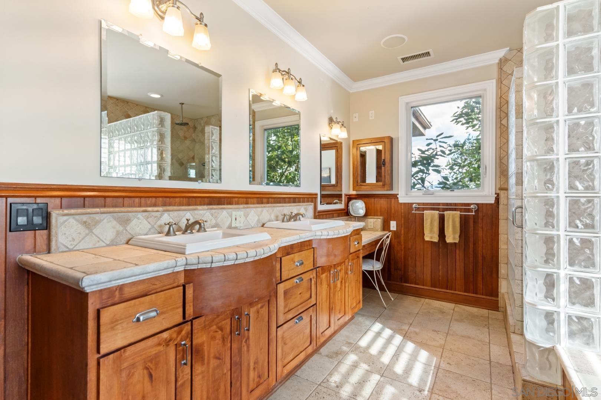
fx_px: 284
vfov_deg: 70.4
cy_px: 200
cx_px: 300
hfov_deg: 93.3
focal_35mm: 17
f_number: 3.5
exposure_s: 1/250
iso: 1250
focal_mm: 17
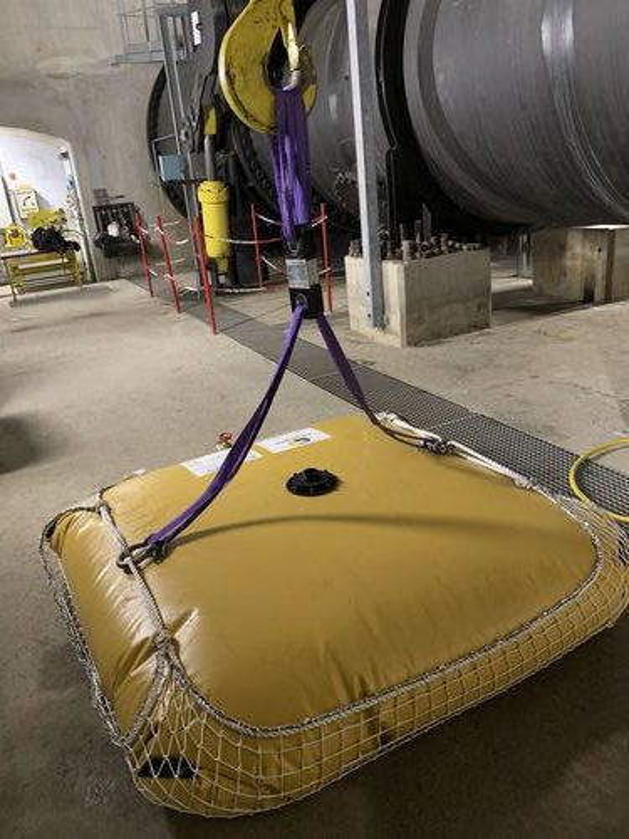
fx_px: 630
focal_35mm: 26
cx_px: 314
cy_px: 420
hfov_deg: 53.1
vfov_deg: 67.3
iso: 400
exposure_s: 1/25
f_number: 1.8
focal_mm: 4.25
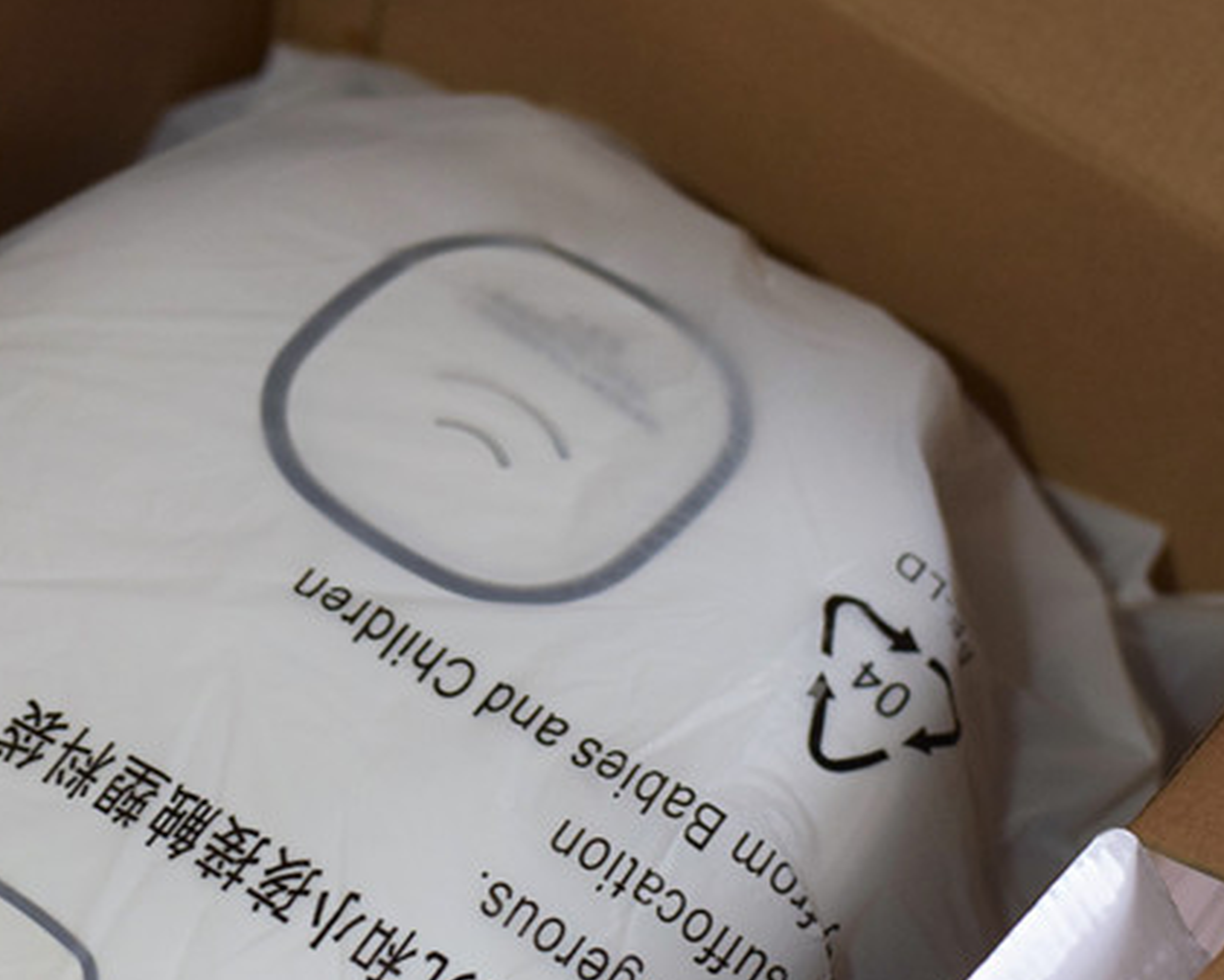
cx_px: 392
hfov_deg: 16.4
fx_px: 4239
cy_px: 651
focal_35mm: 117
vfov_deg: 13.2
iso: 800
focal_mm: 50
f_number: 2.8
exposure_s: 1/60
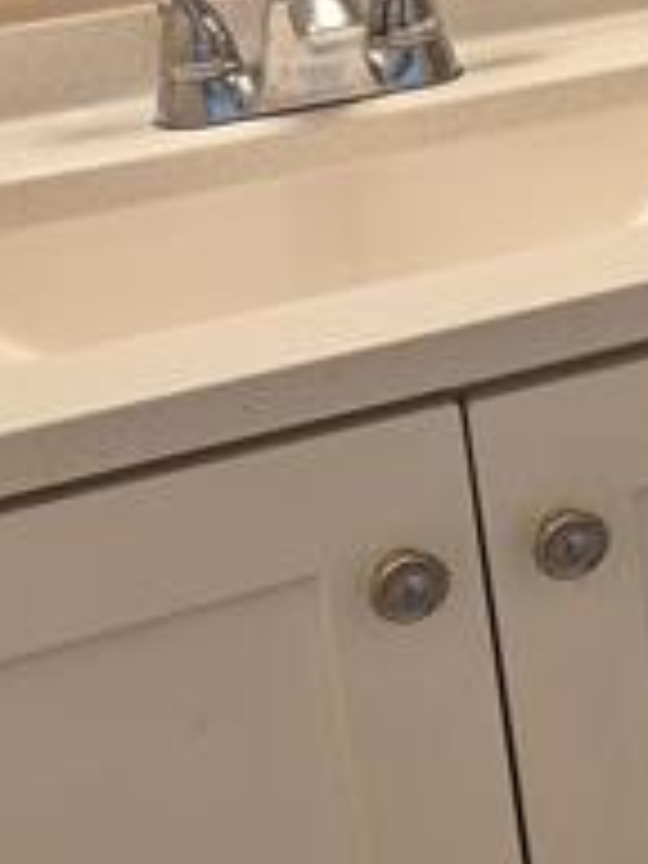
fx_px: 2396
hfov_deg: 11.6
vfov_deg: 19.5
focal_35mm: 96
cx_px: 1719
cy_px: -122
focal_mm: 5.4
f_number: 1.8
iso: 125
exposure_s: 1/120
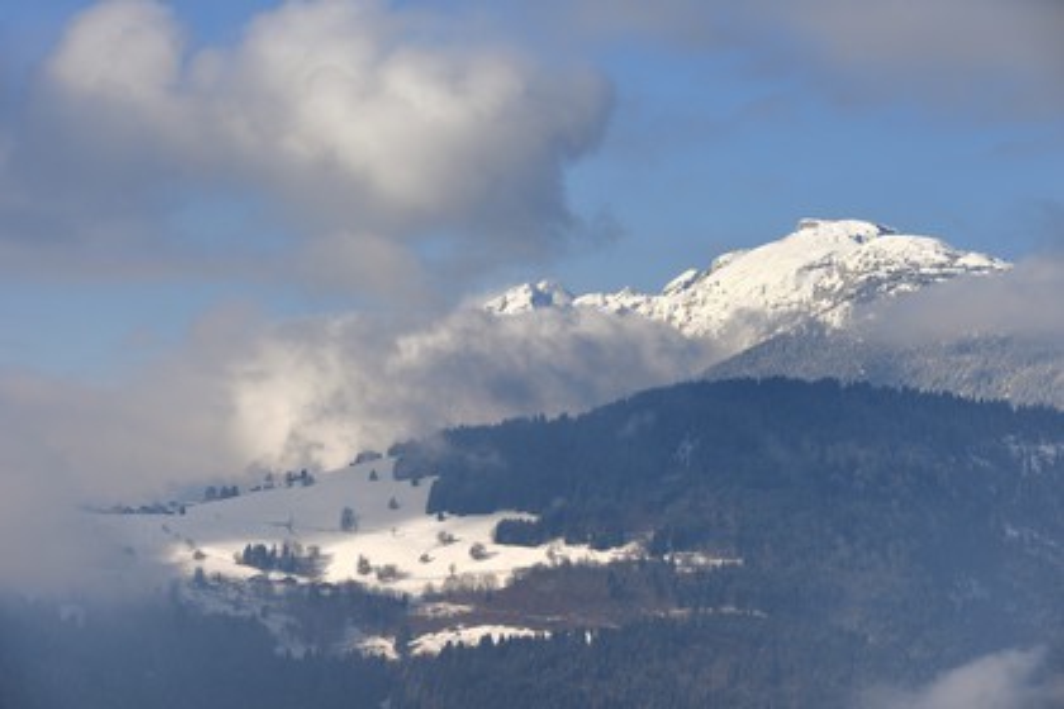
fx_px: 4876
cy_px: 354
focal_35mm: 165
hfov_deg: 12.5
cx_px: 532
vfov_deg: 8.3
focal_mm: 165
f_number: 13
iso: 200
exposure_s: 1/320
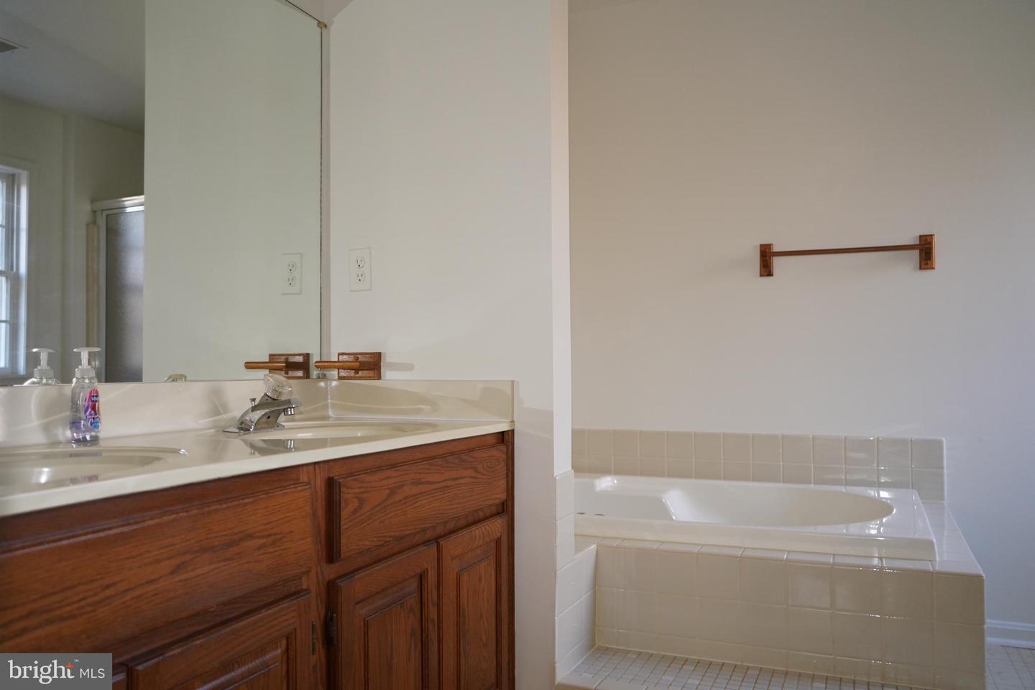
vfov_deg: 46.4
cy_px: 345
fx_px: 805
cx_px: 518
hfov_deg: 65.5
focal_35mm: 28
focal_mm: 28
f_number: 3.5
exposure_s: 1/160
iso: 1600
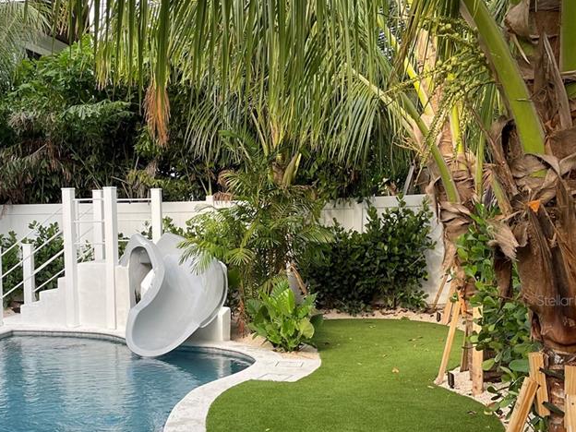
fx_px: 832
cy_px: 300
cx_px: 186
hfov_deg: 37.7
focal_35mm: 50
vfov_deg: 28.8
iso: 32
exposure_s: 1/245
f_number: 1.6
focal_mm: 4.2
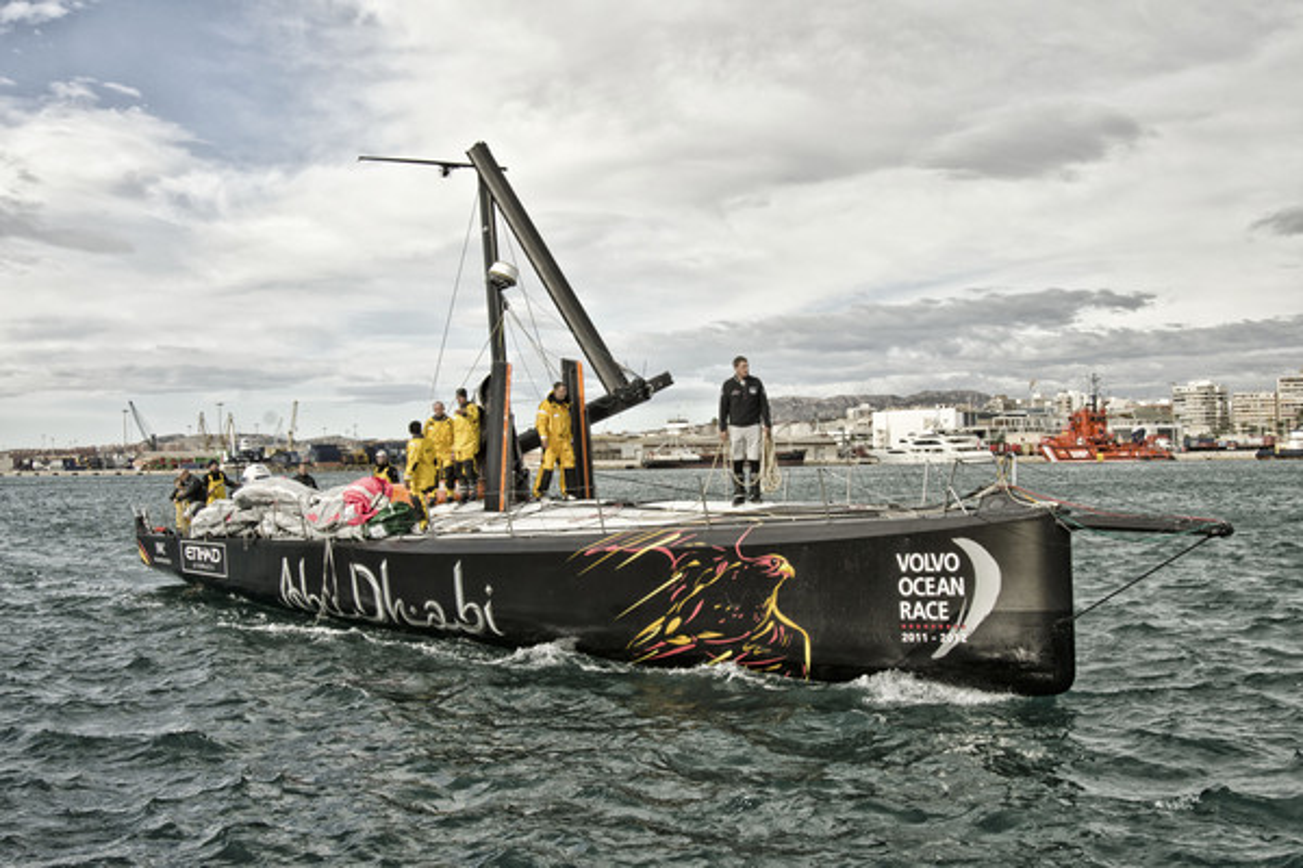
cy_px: 434
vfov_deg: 36.9
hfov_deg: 53.1
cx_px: 652
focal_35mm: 36
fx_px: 1303
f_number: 11
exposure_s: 1/250
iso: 200
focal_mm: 24
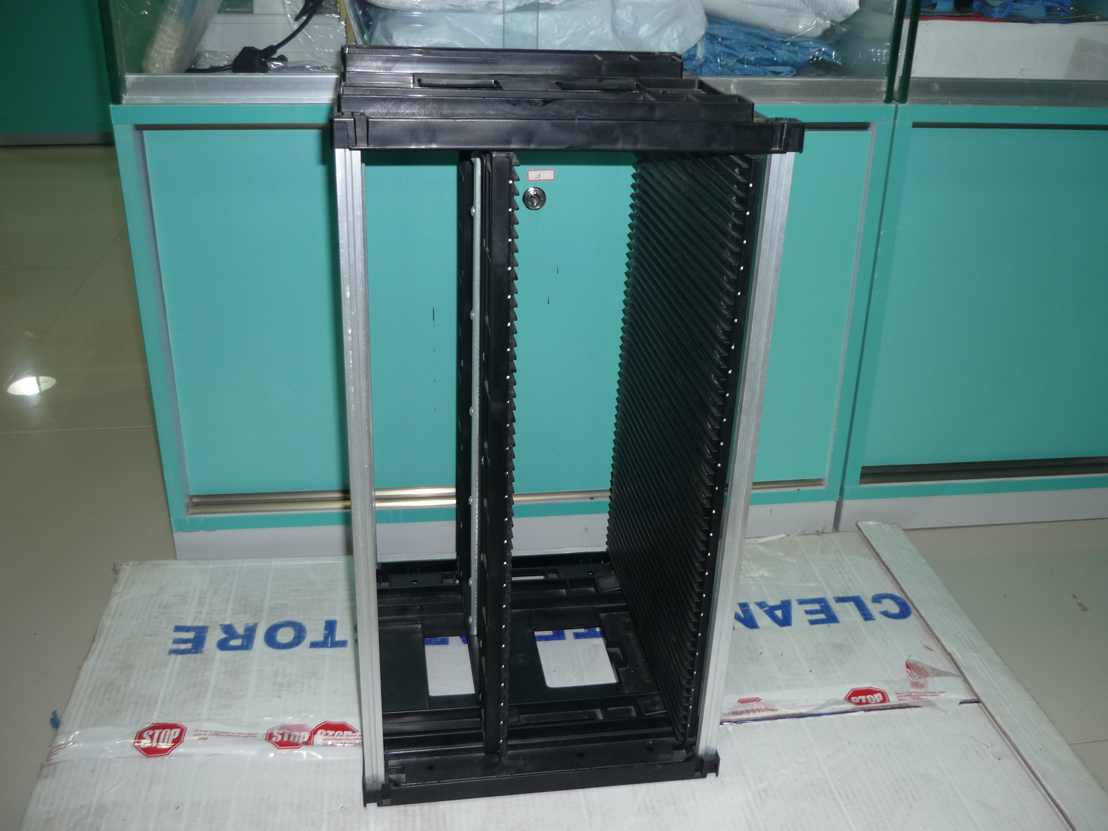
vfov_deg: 42.9
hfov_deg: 55.4
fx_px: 1056
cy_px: 416
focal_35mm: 33
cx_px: 554
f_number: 2.8
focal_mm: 5.5
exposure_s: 1/30
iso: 100
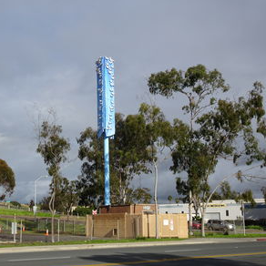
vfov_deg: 36.8
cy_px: 135
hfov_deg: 36.6
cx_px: 99
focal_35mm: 46
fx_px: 400
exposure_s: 1/1000
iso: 80
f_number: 4
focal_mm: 6.56
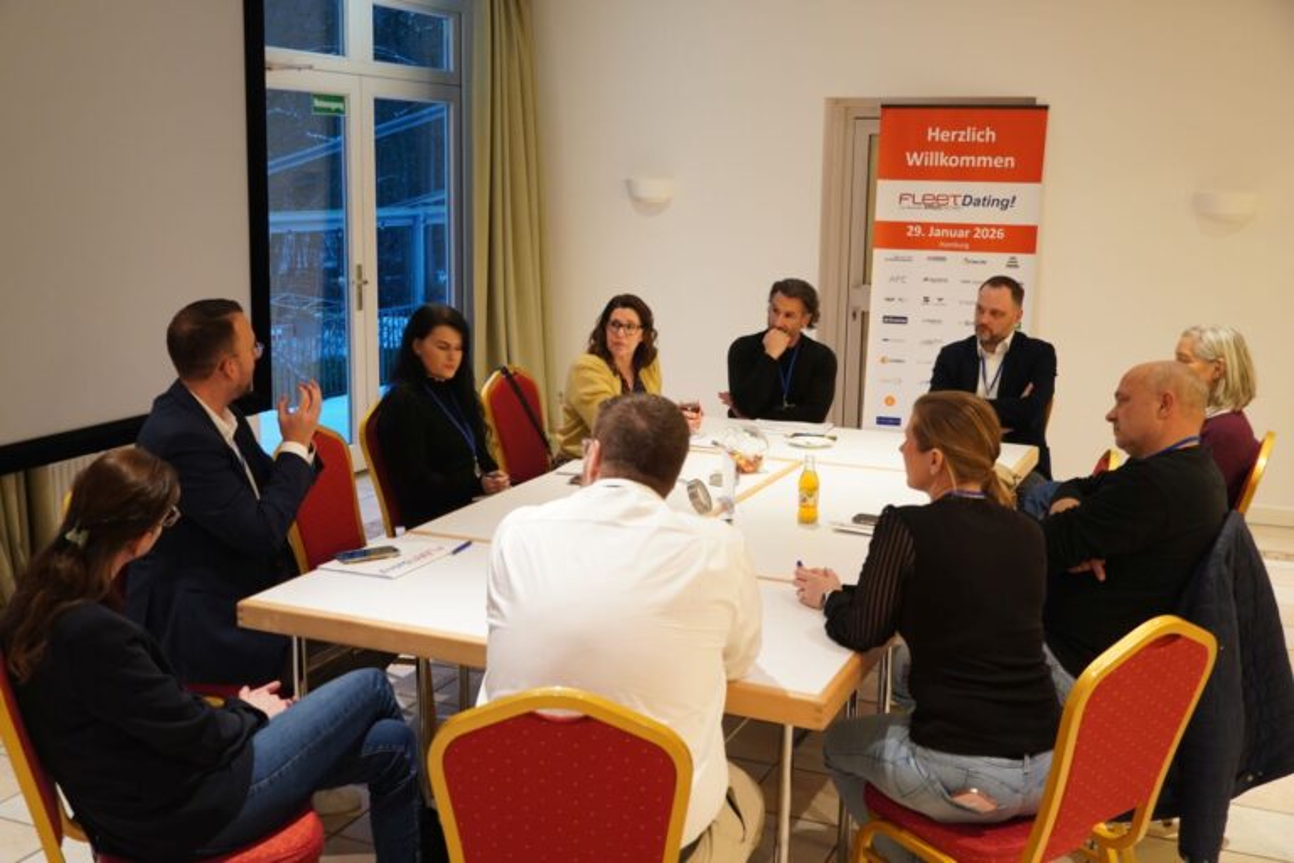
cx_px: 647
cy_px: 432
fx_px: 1456
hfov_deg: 47.9
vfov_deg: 33.0
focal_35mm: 40
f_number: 4.5
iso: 800
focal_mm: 27
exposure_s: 1/13
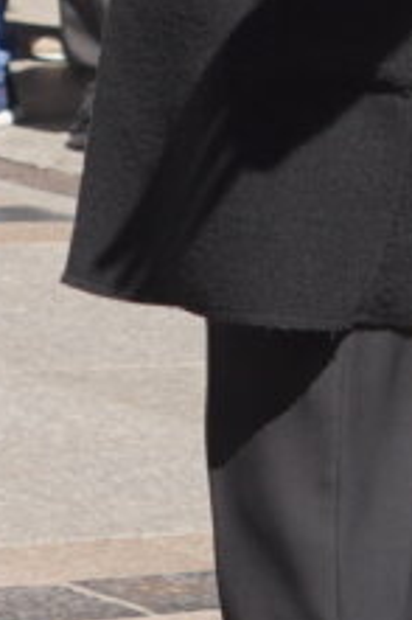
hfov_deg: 2.9
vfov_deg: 4.3
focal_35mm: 478
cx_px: 140
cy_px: -431
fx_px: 8216
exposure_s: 1/400
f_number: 5
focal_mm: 55
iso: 100
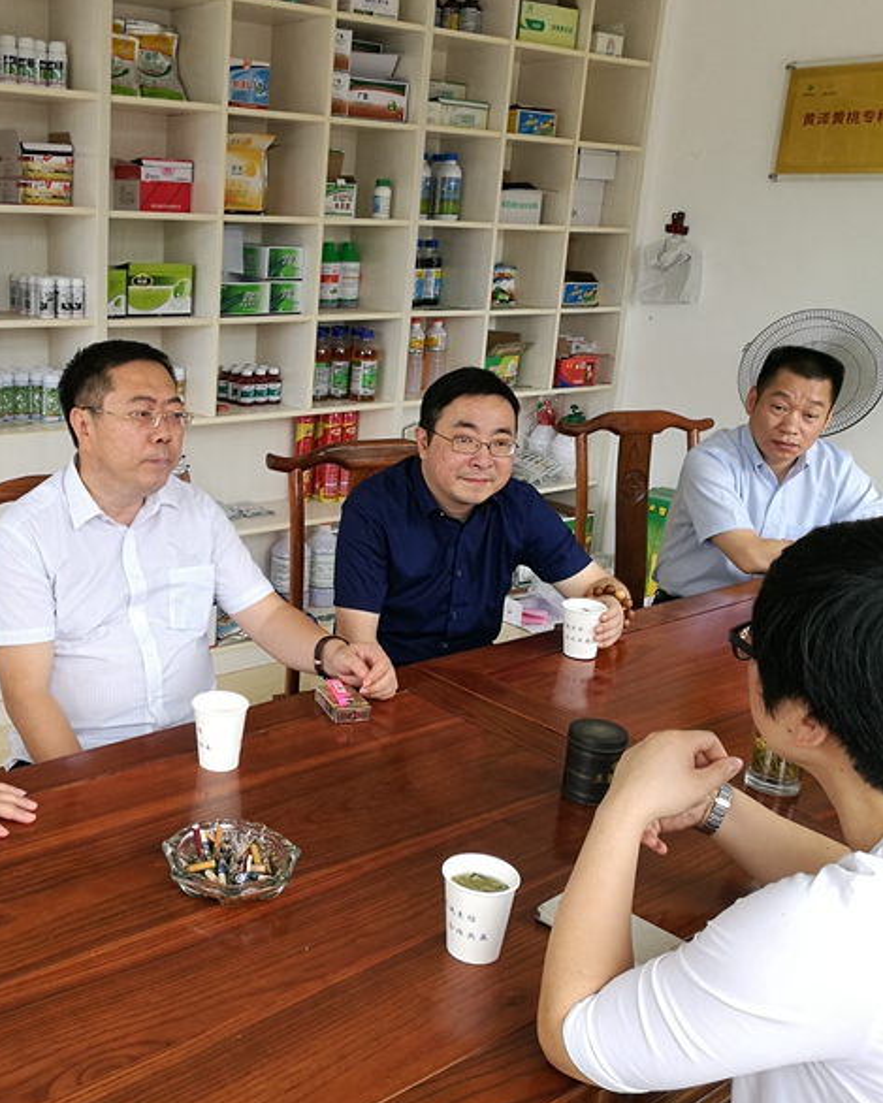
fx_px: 1176
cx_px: 194
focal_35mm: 36
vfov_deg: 50.3
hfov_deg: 39.7
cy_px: 544
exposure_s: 1/107
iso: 50
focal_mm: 4.5
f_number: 2.2
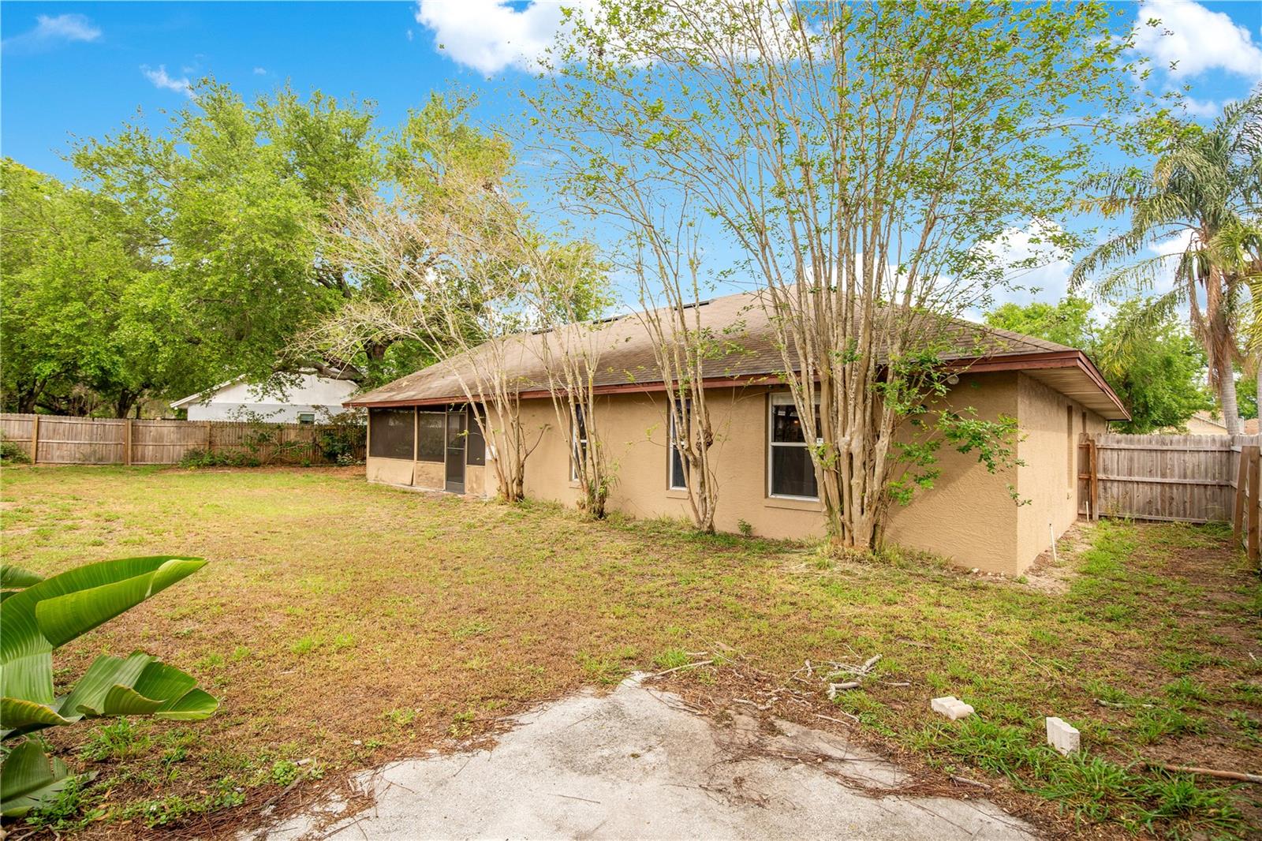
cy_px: 420
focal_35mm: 16
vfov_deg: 73.7
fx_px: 561
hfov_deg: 96.7
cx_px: 631
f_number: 6.3
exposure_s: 1/100
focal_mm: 16
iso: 100
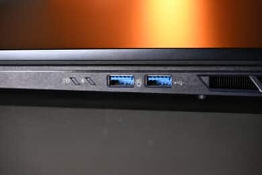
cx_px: 131
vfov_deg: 14.0
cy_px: 88
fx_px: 713
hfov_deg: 20.8
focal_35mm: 98
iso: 320
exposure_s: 1/100
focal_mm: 98
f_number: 4
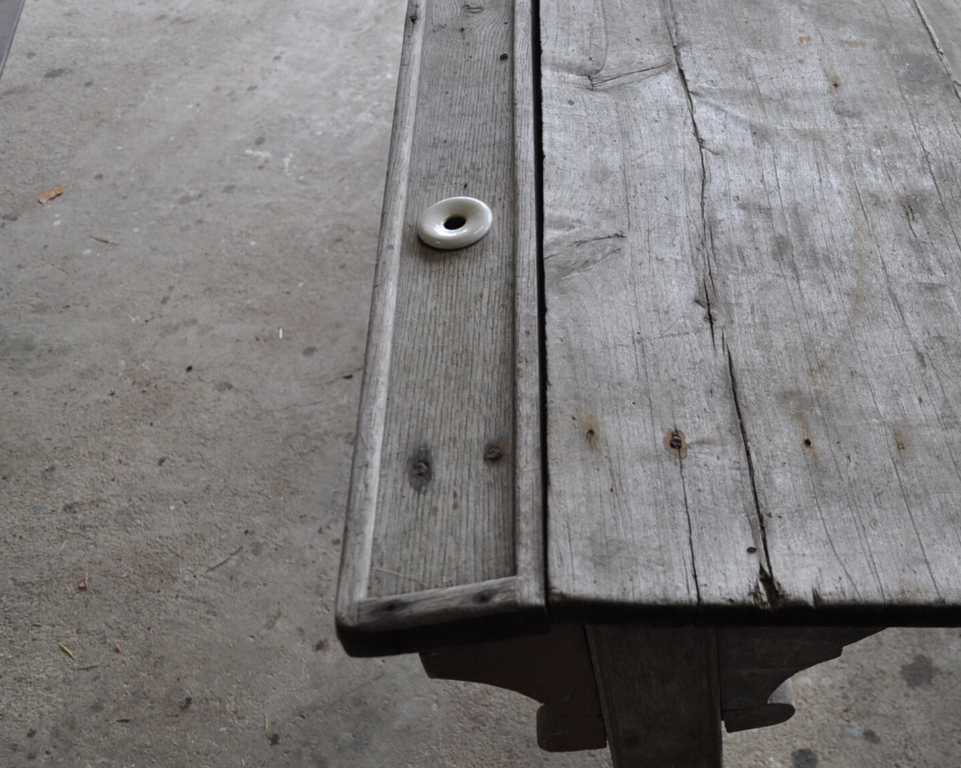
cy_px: 401
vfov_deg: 39.1
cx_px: 698
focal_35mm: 38
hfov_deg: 46.5
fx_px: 1081
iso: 450
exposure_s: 1/60
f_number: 4
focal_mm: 18
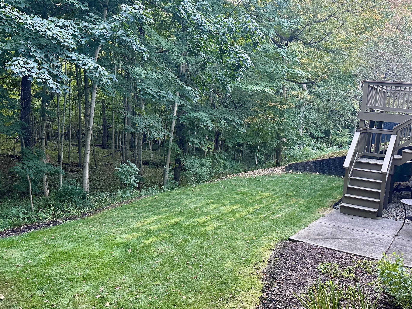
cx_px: 208
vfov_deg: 40.7
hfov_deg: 52.6
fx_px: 417
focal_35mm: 35
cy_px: 156
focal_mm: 6.86
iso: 250
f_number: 1.78
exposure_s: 1/68
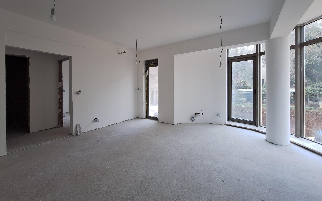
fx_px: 123
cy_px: 89
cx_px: 160
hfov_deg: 105.3
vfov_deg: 78.4
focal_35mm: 14
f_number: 2.2
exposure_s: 1/60
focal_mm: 1.74
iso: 50
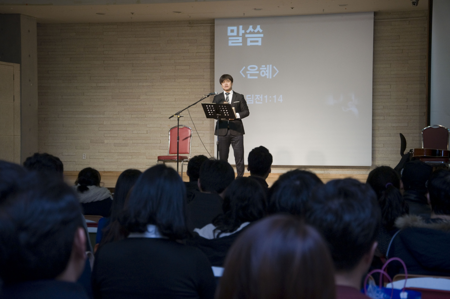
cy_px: 150
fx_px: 1161
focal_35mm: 93
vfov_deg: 14.7
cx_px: 225
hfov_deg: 21.9
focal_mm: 62
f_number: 8
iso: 400
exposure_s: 1/60
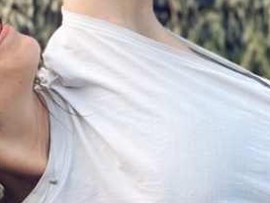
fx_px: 1405
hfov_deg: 10.8
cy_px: 61
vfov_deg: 8.2
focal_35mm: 180
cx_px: -26
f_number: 1.78
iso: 80
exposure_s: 1/430
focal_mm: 6.86
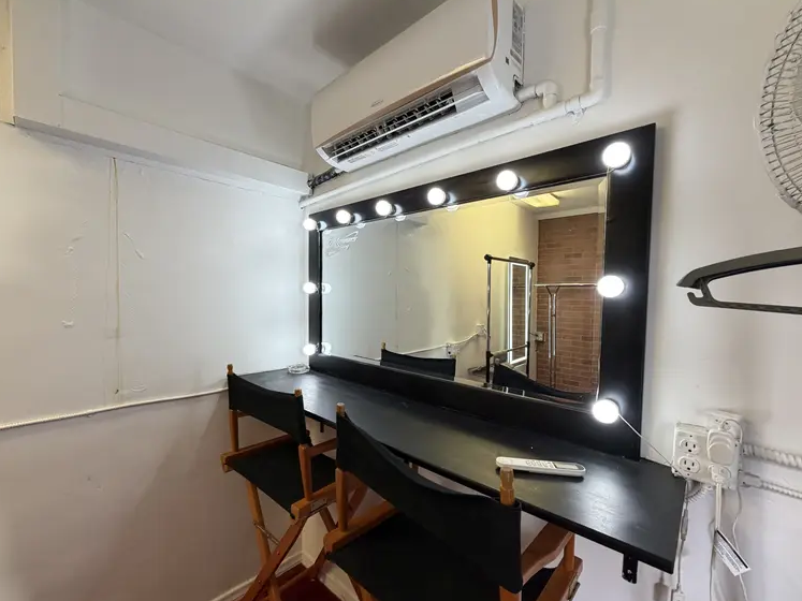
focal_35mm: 15
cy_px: 310
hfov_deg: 98.2
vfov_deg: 81.7
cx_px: 392
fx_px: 347
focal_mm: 2.22
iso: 200
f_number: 2.2
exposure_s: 1/60
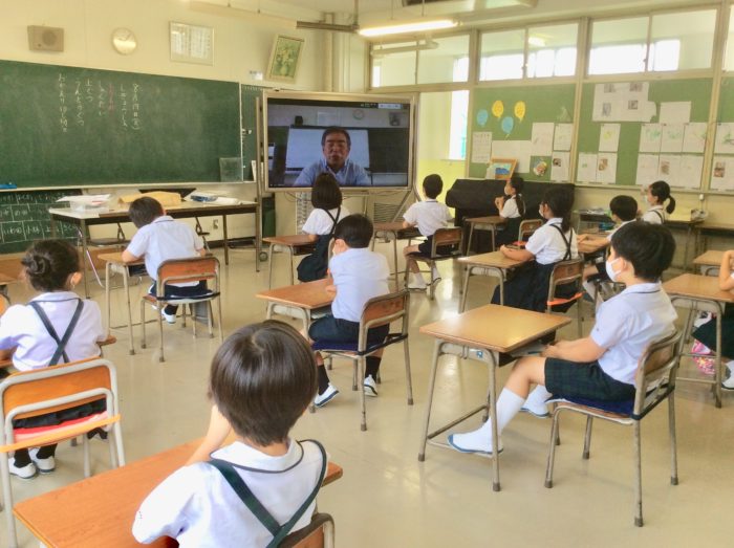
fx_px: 678
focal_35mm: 32
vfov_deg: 44.1
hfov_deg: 56.9
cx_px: 367
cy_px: 274
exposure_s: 1/60
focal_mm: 3.3
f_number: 2.4
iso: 32
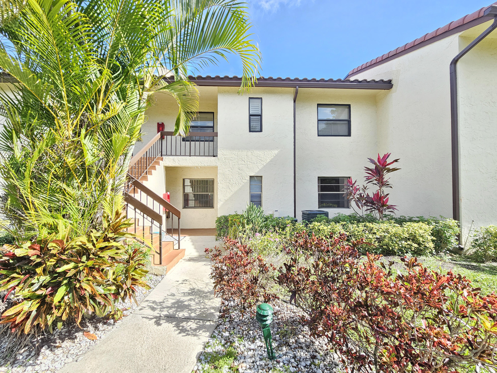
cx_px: 248
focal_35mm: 13
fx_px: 187
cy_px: 186
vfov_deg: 89.9
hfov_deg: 106.2
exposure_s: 1/348
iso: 50
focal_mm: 2.2
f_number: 2.2
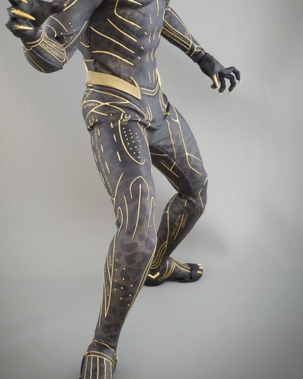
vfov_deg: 33.2
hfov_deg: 27.1
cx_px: 131
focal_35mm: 56
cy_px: 121
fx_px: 628
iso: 800
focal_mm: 14.23
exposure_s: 1/5
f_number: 10
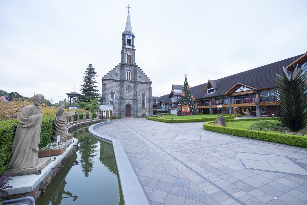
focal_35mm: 14
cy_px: 102
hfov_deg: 104.2
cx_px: 154
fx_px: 119
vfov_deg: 81.3
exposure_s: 1/200
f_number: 4.5
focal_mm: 14
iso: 1000
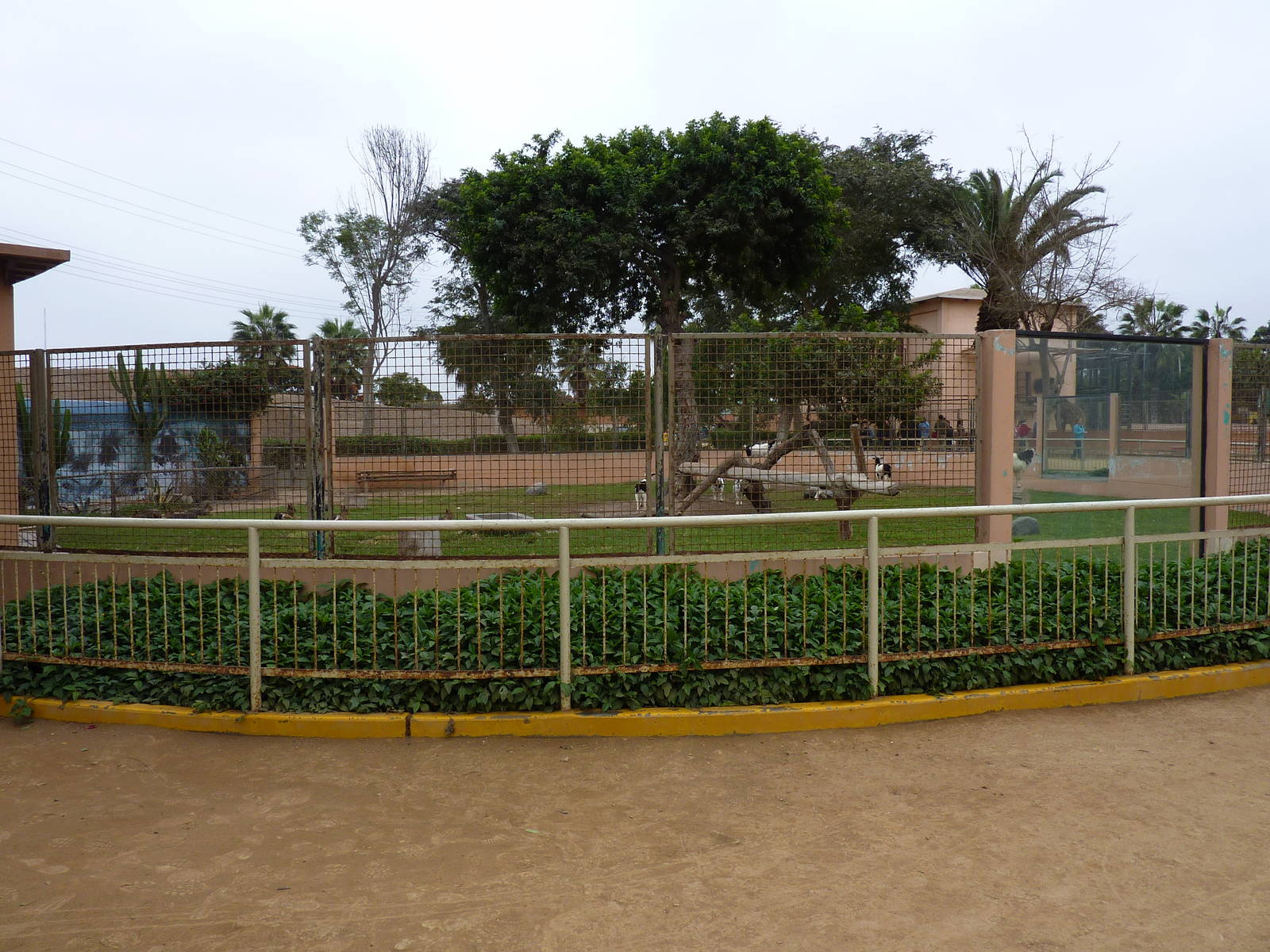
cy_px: 476
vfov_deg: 54.9
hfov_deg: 69.4
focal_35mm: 25
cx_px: 635
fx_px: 917
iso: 80
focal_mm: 4.1
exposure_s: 1/250
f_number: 4
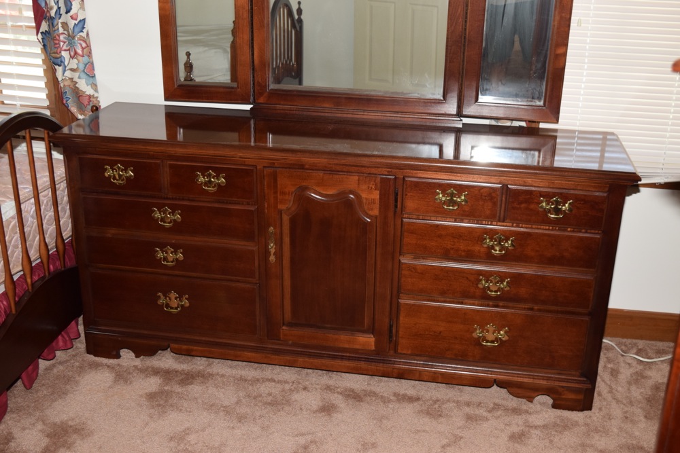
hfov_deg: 45.0
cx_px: 340
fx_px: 822
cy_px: 226
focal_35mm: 44
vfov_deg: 30.9
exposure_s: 1/100
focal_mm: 29
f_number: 5.6
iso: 800
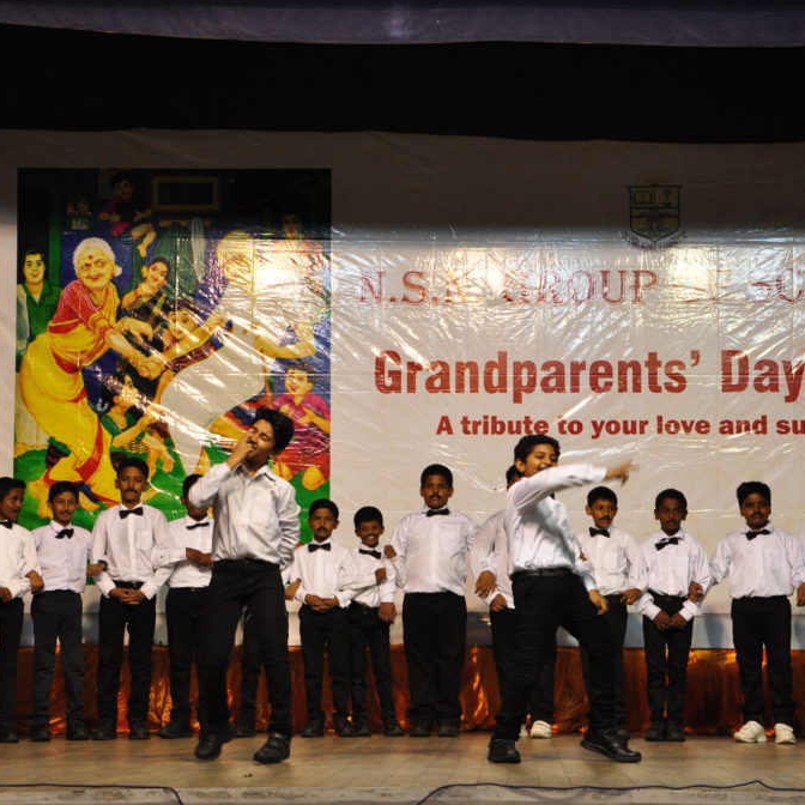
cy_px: 399
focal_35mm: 97
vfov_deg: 17.9
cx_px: 448
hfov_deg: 17.9
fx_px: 2552
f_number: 7.1
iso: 1250
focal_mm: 50
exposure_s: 1/125
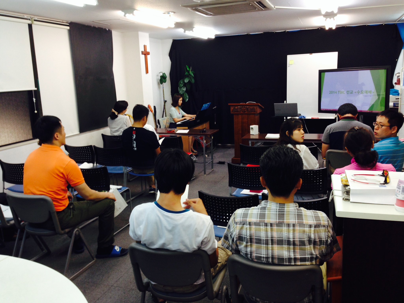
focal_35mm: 33
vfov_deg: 42.9
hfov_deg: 55.4
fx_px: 385
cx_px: 202
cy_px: 152
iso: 50
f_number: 2.4
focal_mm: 4.12
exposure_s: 1/20
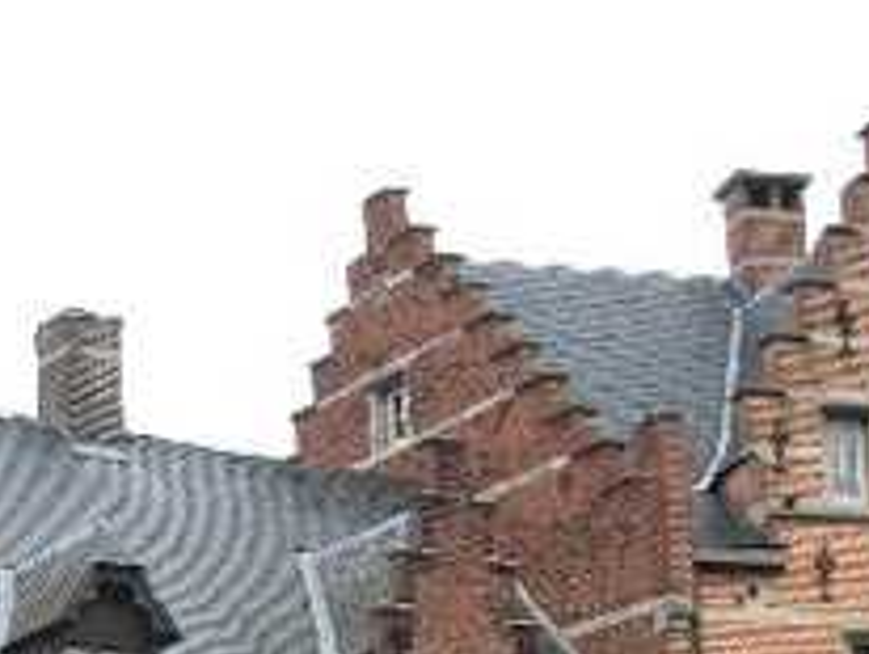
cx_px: 34
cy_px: 878
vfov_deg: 15.1
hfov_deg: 20.5
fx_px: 2337
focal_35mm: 93
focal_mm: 5.7
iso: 80
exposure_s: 1/400
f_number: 2.9
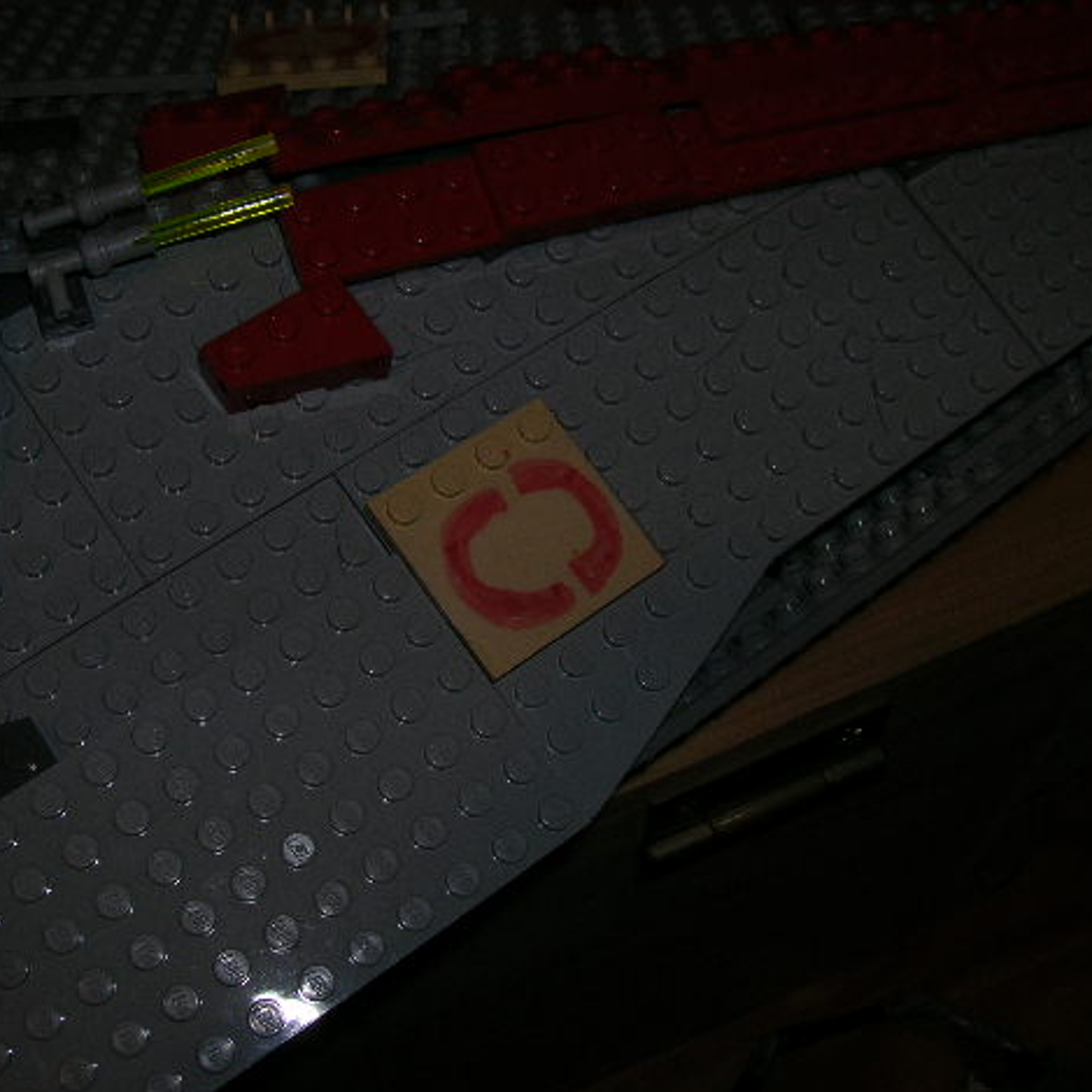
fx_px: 1463
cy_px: 540
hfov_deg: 40.9
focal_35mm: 41
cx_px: 489
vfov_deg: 40.9
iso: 50
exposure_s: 1/60.1
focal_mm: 5.7
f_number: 4.9
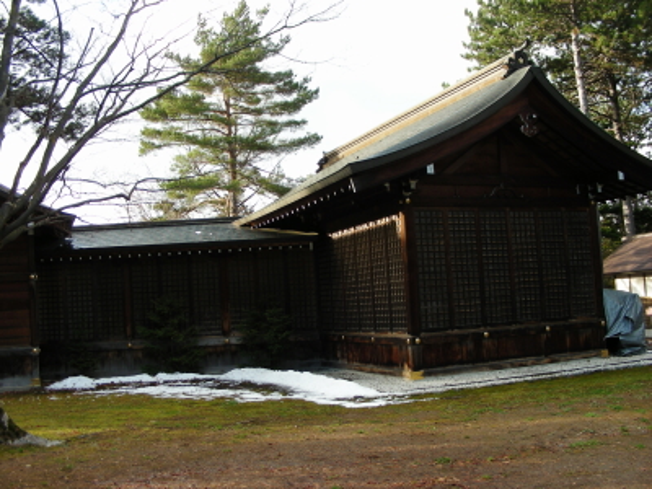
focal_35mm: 38
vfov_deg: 37.7
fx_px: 716
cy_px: 244
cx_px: 326
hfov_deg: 49.0
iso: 50
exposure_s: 1/63.2
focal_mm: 6.3
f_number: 3.5
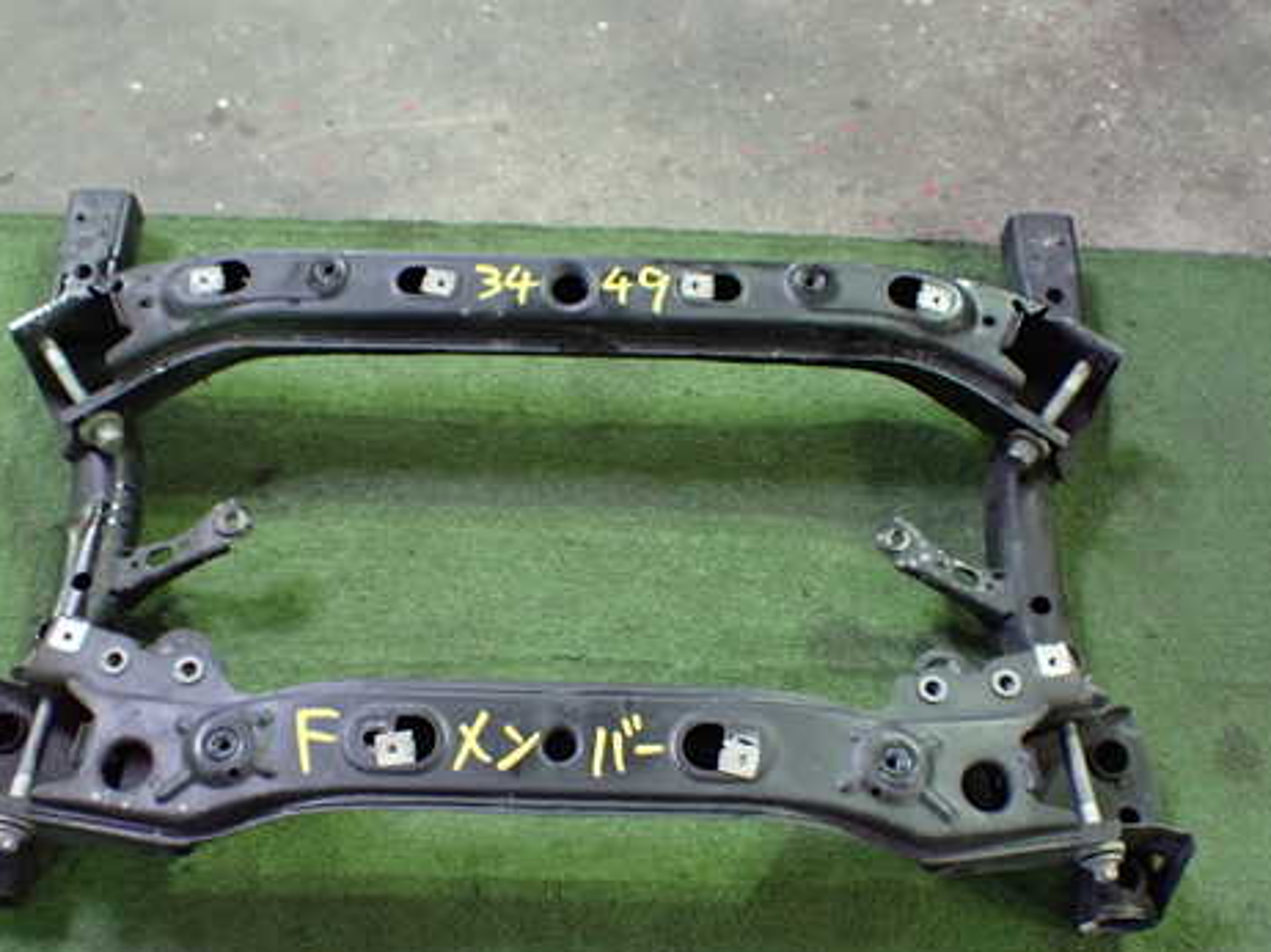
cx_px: 597
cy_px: 553
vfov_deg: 36.7
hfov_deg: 47.9
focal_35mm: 39
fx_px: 1431
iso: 800
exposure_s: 1/50
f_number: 2.3
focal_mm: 5.4
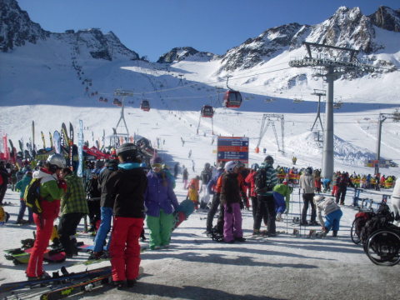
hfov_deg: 49.0
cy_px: 150
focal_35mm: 38
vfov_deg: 37.7
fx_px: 439
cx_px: 200
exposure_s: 1/350
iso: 80
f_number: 8.4
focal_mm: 6.3
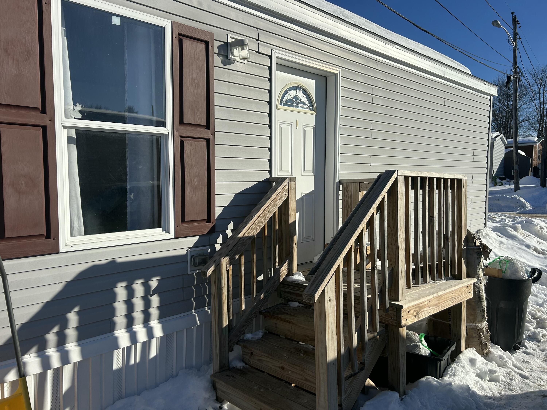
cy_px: 205
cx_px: 274
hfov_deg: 67.3
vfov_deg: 53.1
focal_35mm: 26
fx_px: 411
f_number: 1.5
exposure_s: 1/7463
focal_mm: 5.7
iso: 50
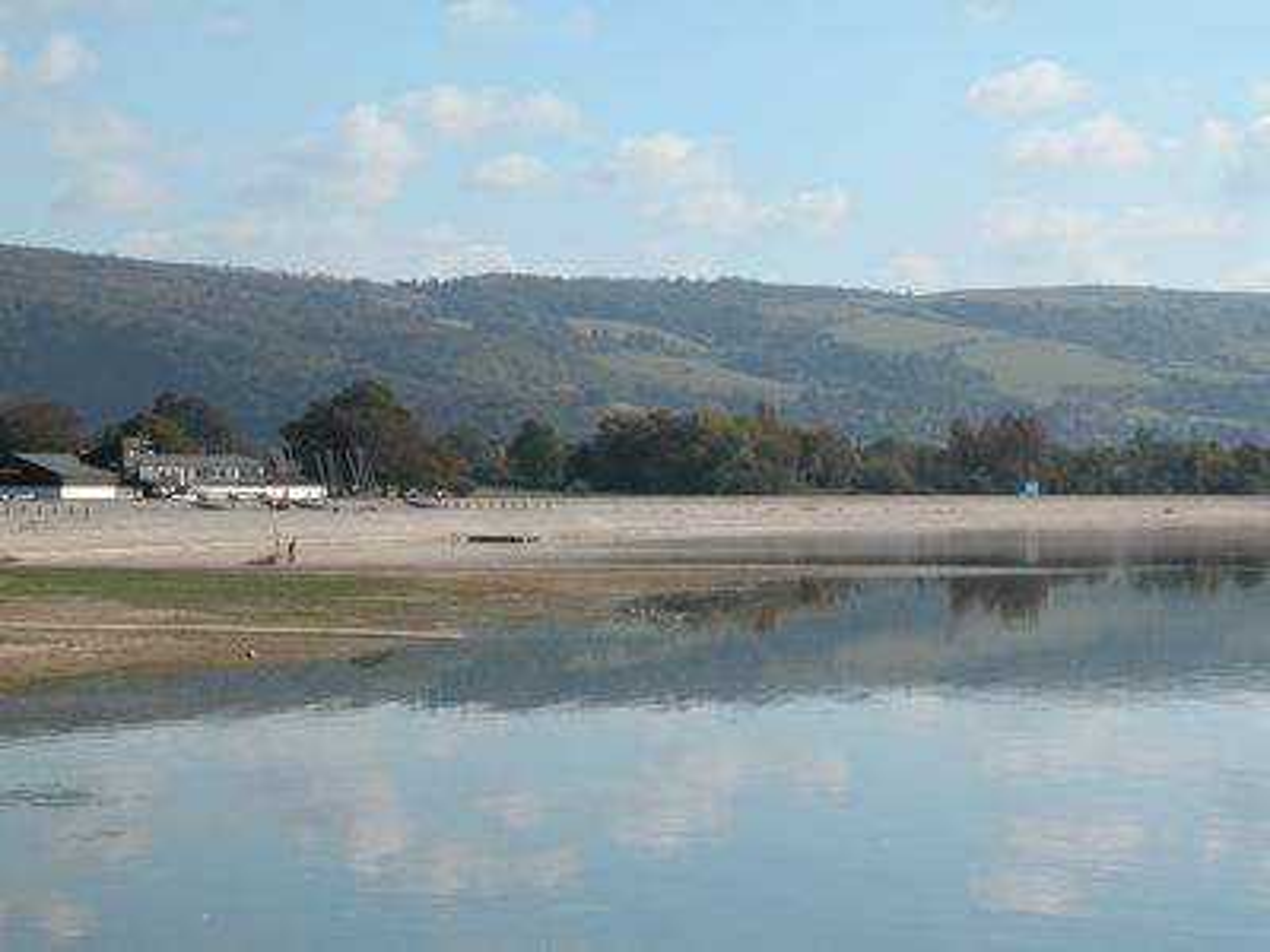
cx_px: 635
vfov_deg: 12.8
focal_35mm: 116
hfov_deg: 17.0
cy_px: 476
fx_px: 4256
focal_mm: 29.5
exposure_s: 1/477
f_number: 5.9
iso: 100
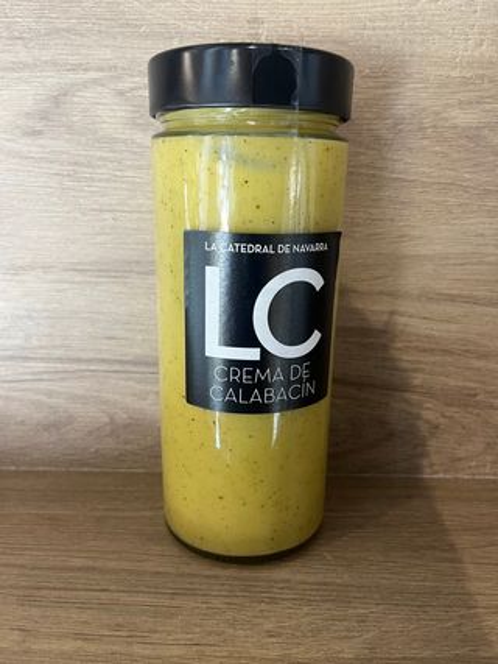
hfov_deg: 53.1
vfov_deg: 67.3
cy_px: 332
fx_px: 498
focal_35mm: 26
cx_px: 249
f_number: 1.6
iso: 160
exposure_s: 1/50
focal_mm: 5.1
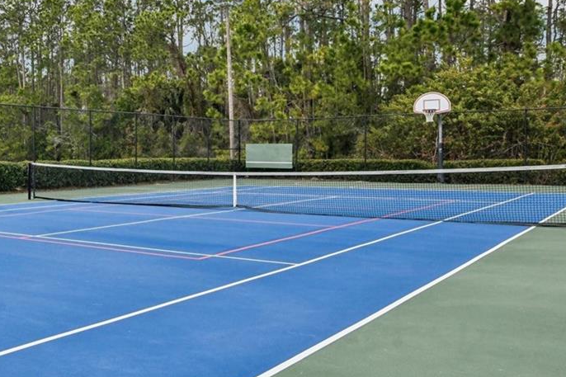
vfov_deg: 31.8
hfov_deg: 42.2
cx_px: 45
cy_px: 164
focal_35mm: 42
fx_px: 660
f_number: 8
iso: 400
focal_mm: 18
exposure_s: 1/400
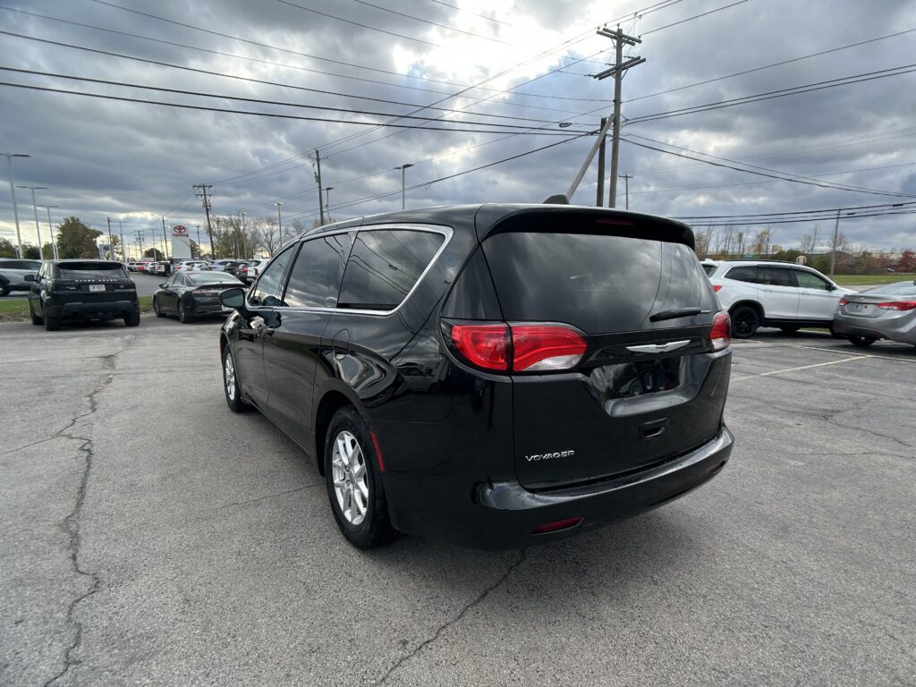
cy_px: 344
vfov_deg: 53.1
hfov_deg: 67.3
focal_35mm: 26
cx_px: 458
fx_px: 688
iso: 50
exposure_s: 1/1531
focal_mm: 5.7
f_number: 1.5
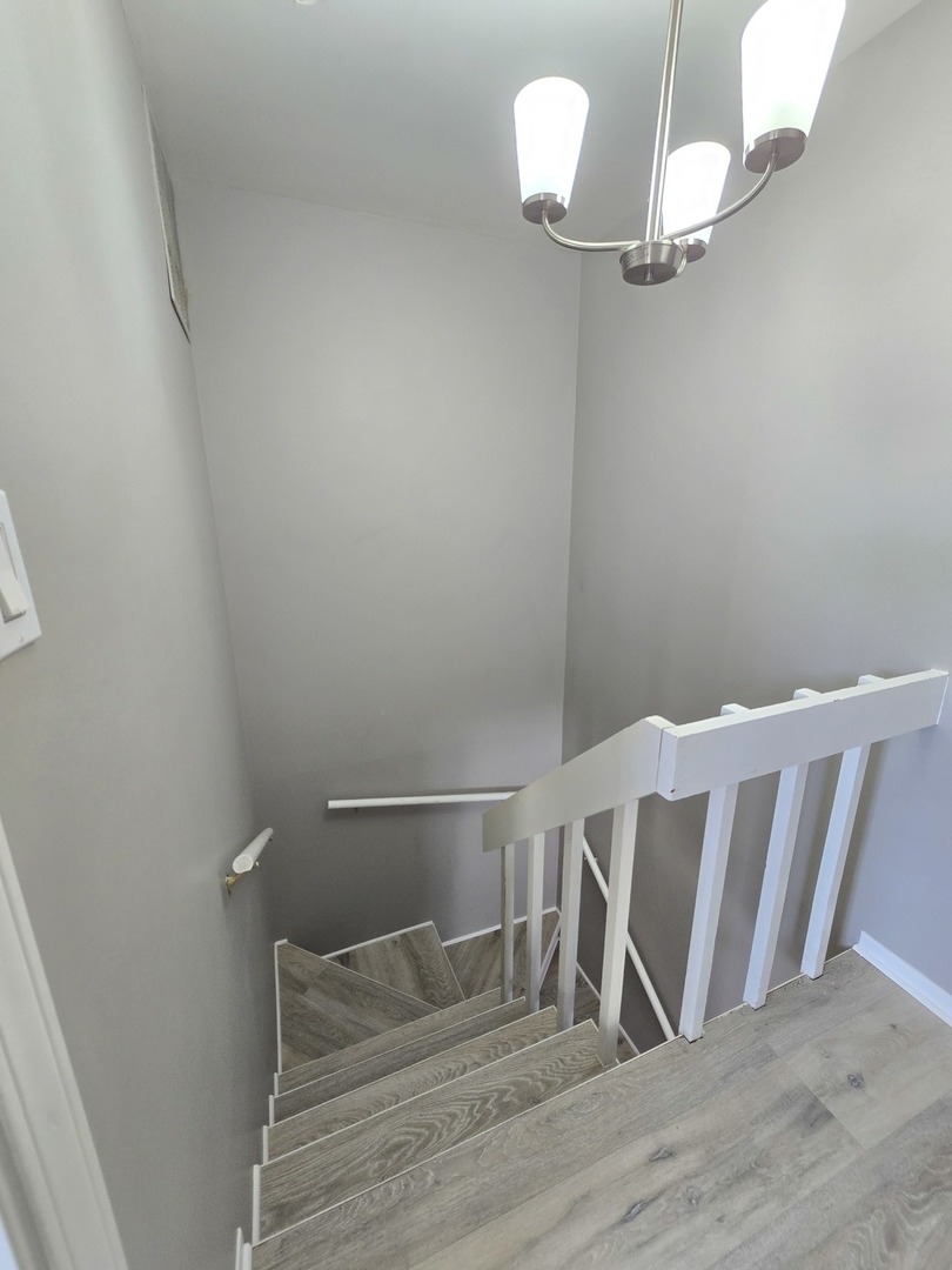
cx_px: 476
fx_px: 477
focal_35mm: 13
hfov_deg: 89.9
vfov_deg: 106.2
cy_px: 635
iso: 200
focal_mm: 2.2
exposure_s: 1/60
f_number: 2.2
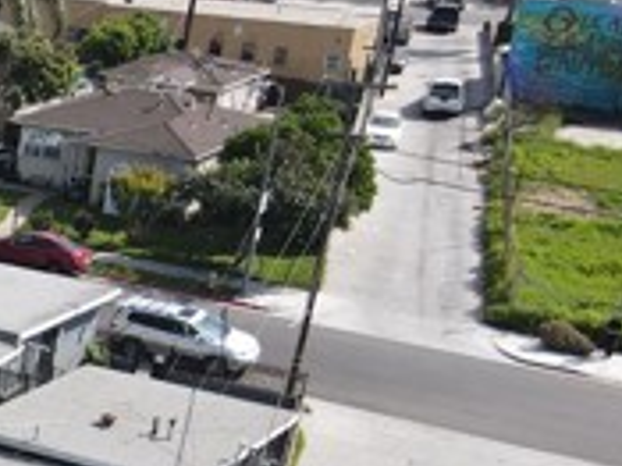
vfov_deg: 16.2
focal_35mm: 88
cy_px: 526
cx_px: -441
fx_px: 1580
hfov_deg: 18.3
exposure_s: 1/30
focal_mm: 4.5
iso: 100
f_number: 2.8
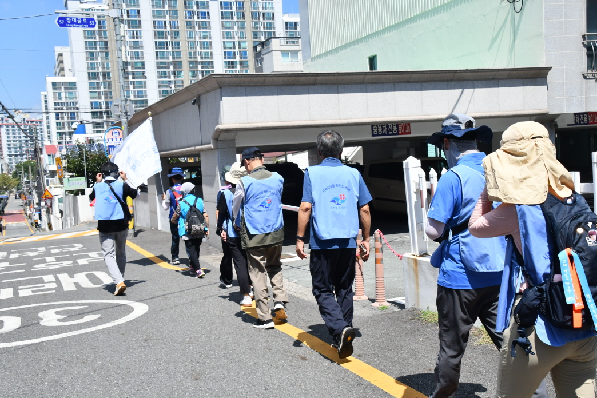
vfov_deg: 31.9
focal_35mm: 42
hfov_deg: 46.4
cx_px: 298
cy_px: 199
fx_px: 696
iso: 800
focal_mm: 28
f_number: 14
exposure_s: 1/800
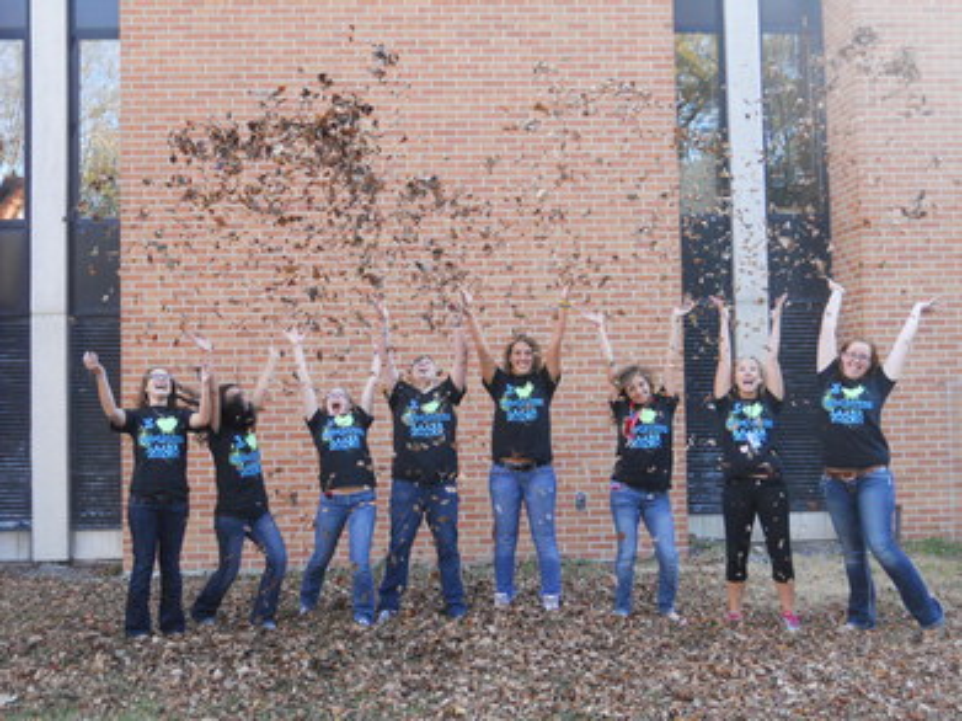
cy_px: 360
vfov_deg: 35.1
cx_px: 481
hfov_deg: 45.8
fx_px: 1139
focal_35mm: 41
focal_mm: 7.3
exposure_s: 1/200
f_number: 3.2
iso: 400
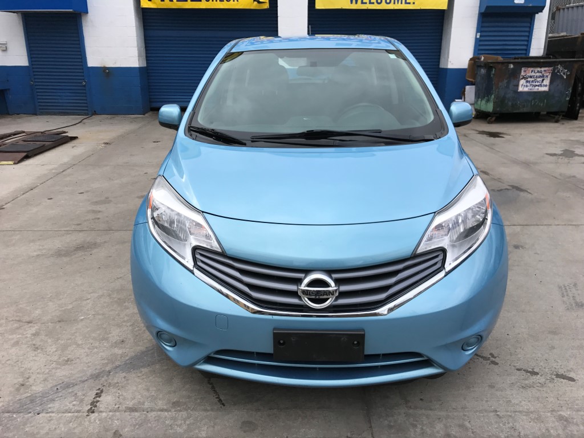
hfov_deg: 63.4
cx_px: 292
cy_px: 219
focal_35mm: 28
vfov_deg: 49.7
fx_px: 472
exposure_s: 1/870
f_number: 1.8
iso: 20
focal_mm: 3.99
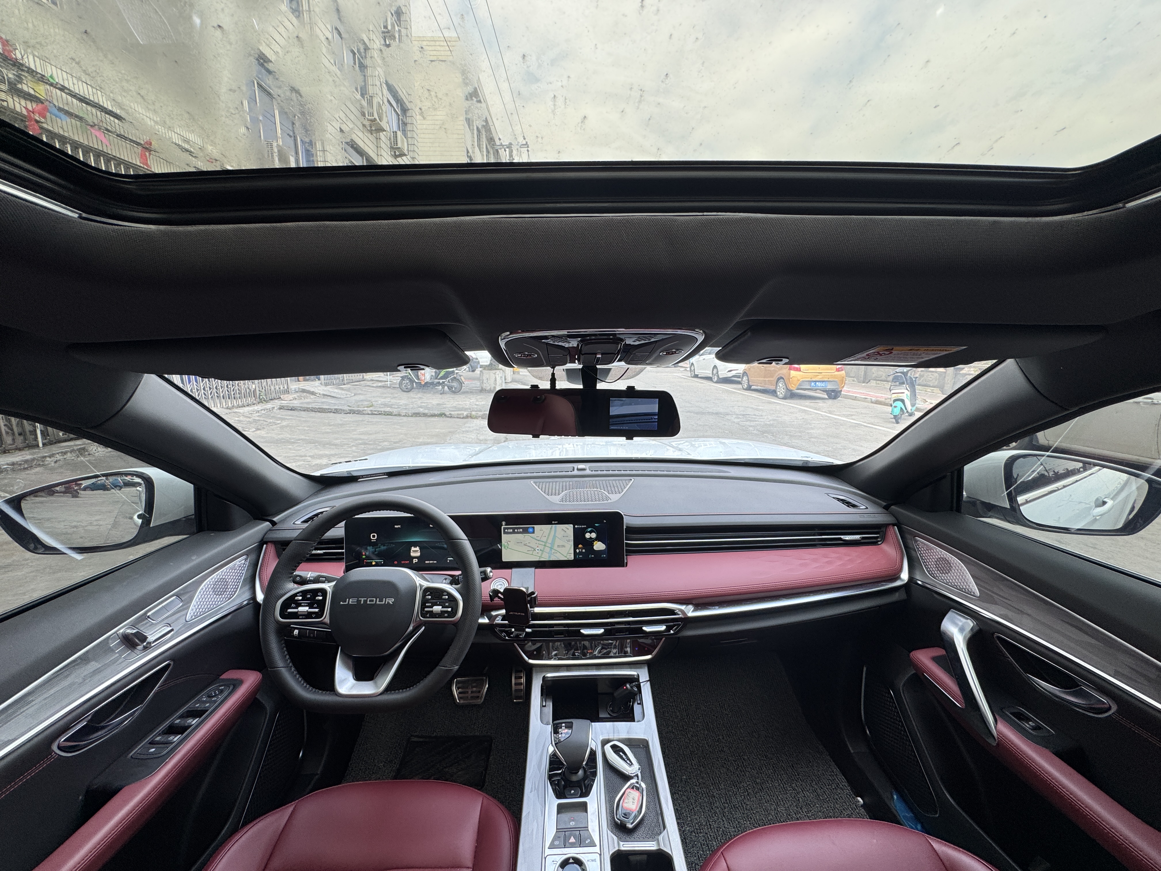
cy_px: 436
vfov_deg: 85.7
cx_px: 580
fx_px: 470
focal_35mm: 14
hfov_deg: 102.1
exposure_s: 1/99
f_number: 2.2
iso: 50
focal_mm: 2.22
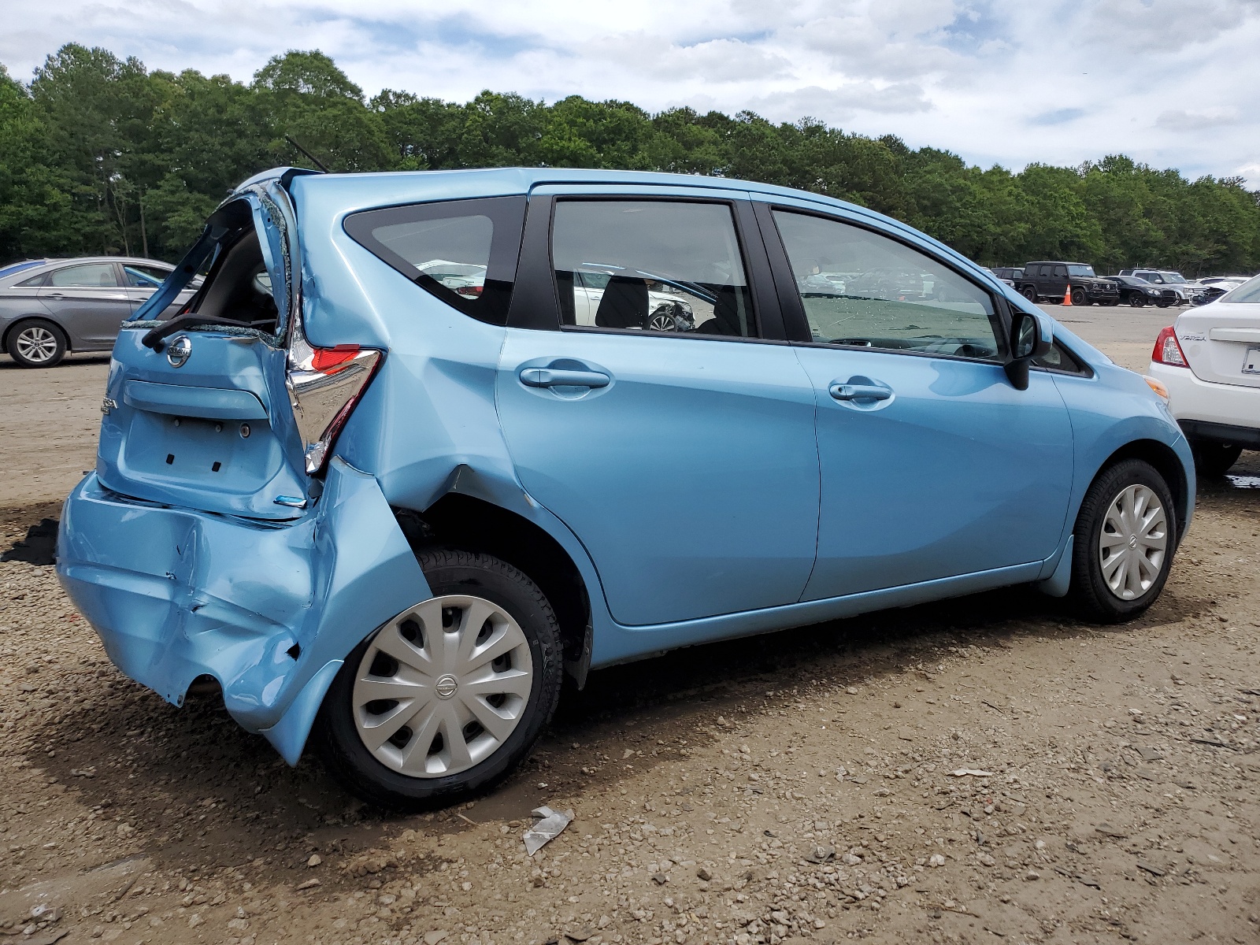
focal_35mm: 26
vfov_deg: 53.1
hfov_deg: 67.3
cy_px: 472
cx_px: 630
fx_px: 946
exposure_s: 1/2500
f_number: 1.5
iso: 50
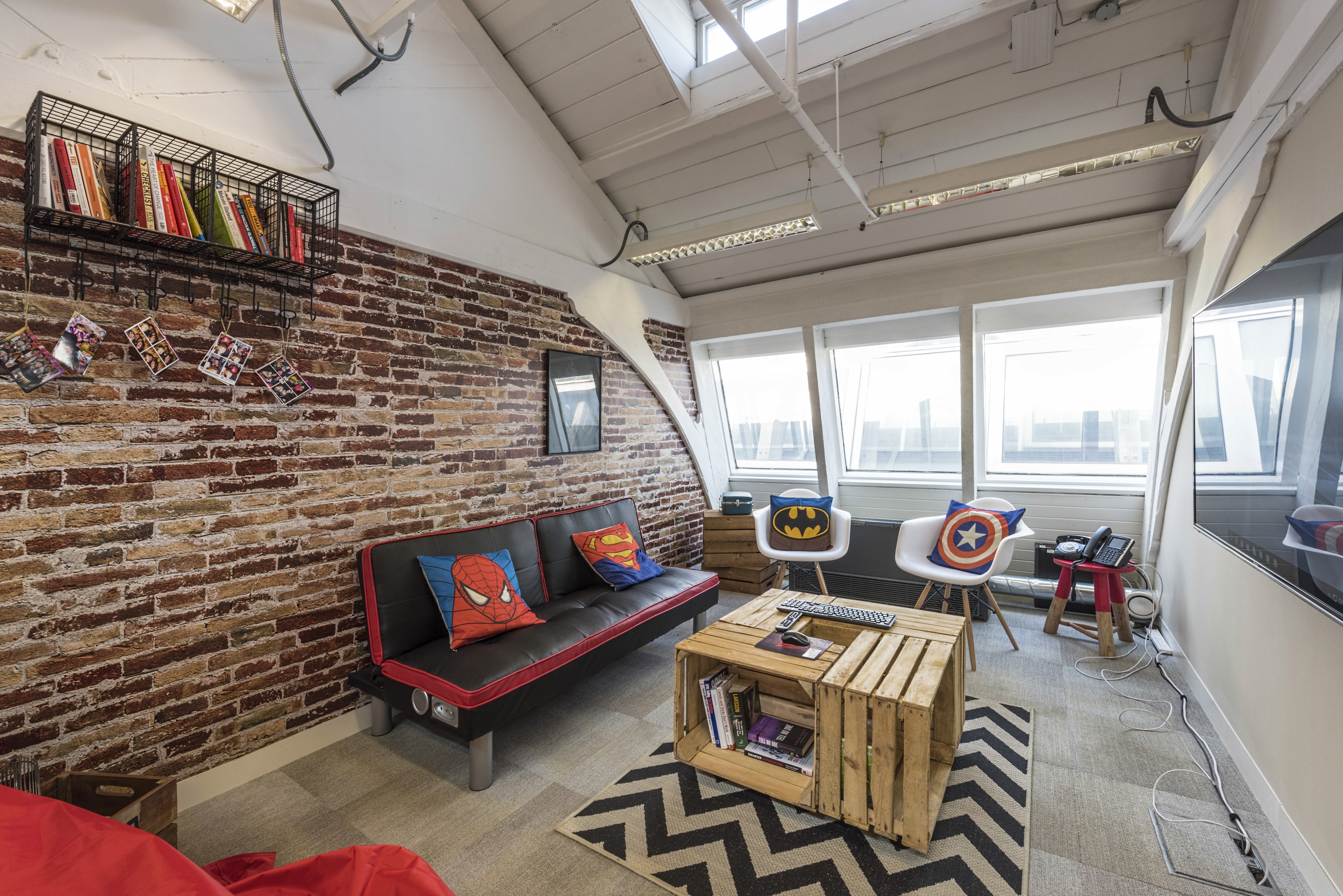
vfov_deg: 81.2
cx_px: 672
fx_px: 522
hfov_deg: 104.2
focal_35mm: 14
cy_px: 448
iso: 200
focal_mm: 14
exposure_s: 1/5
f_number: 14
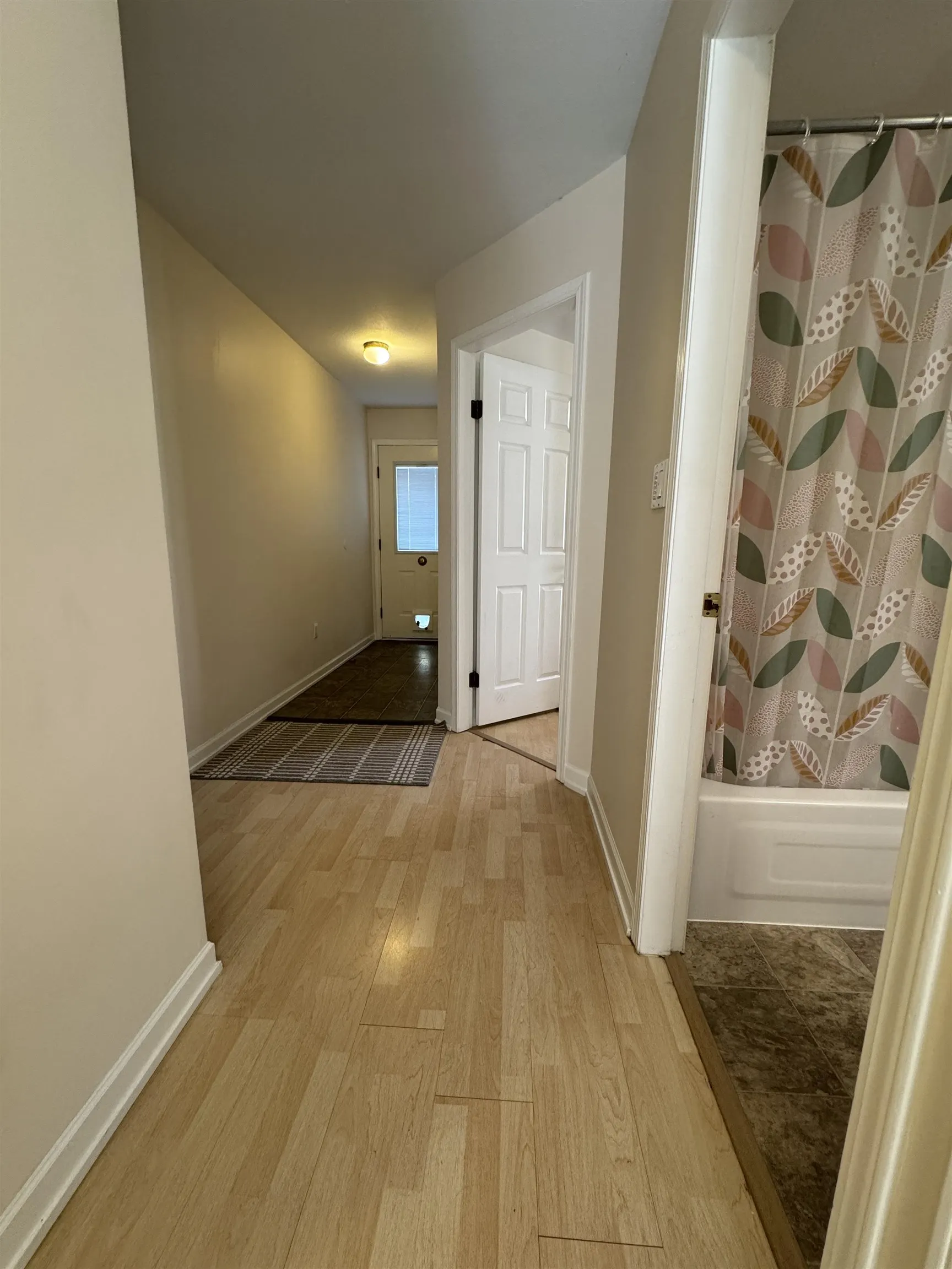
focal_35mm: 14
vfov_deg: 102.1
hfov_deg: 85.7
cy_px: 634
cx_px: 476
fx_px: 513
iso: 250
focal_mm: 2.22
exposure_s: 1/60
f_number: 2.2
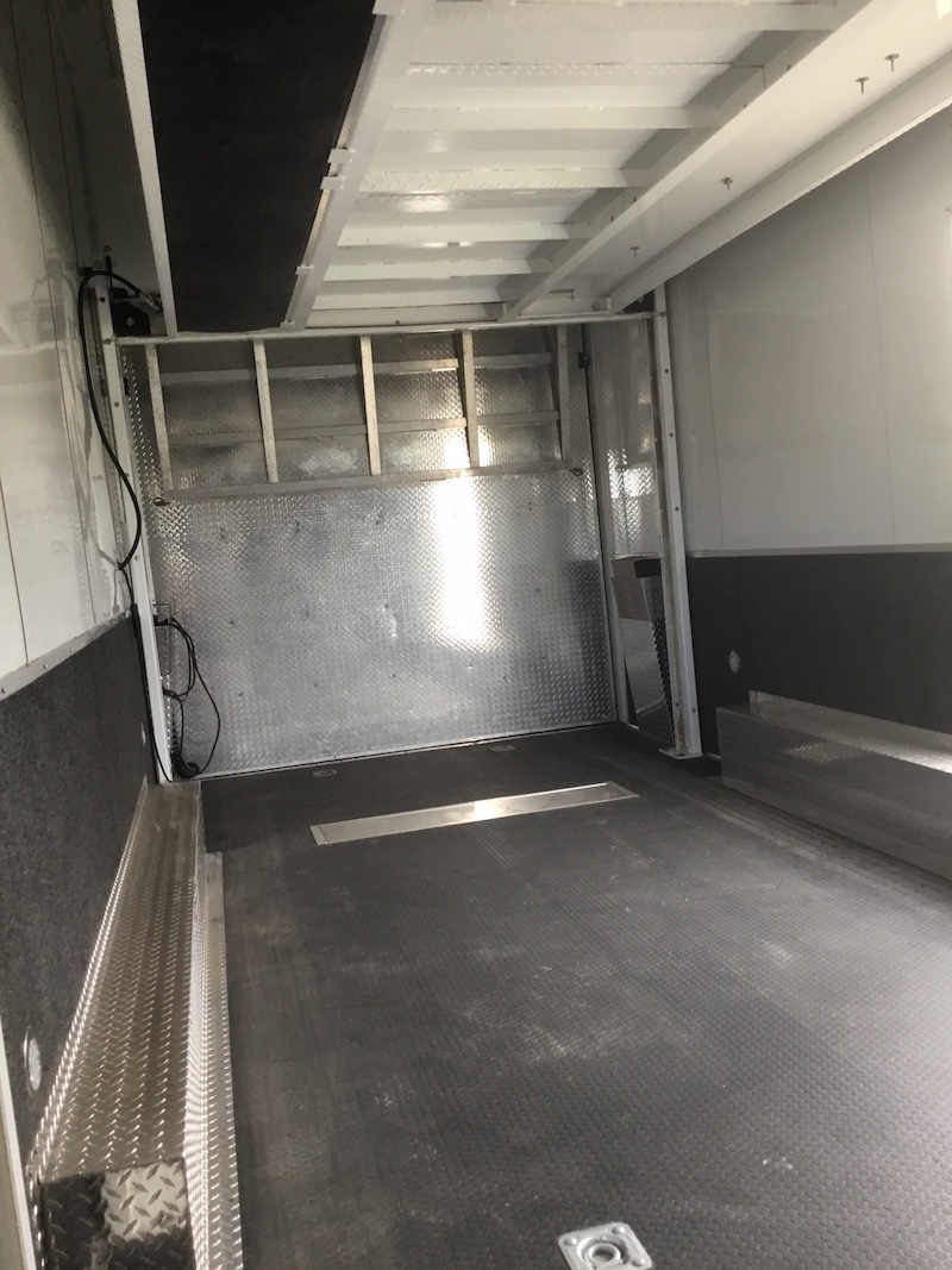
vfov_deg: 58.4
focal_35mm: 31
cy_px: 635
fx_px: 1137
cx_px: 476
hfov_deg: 45.4
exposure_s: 1/30
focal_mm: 3.3
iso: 40
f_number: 2.4
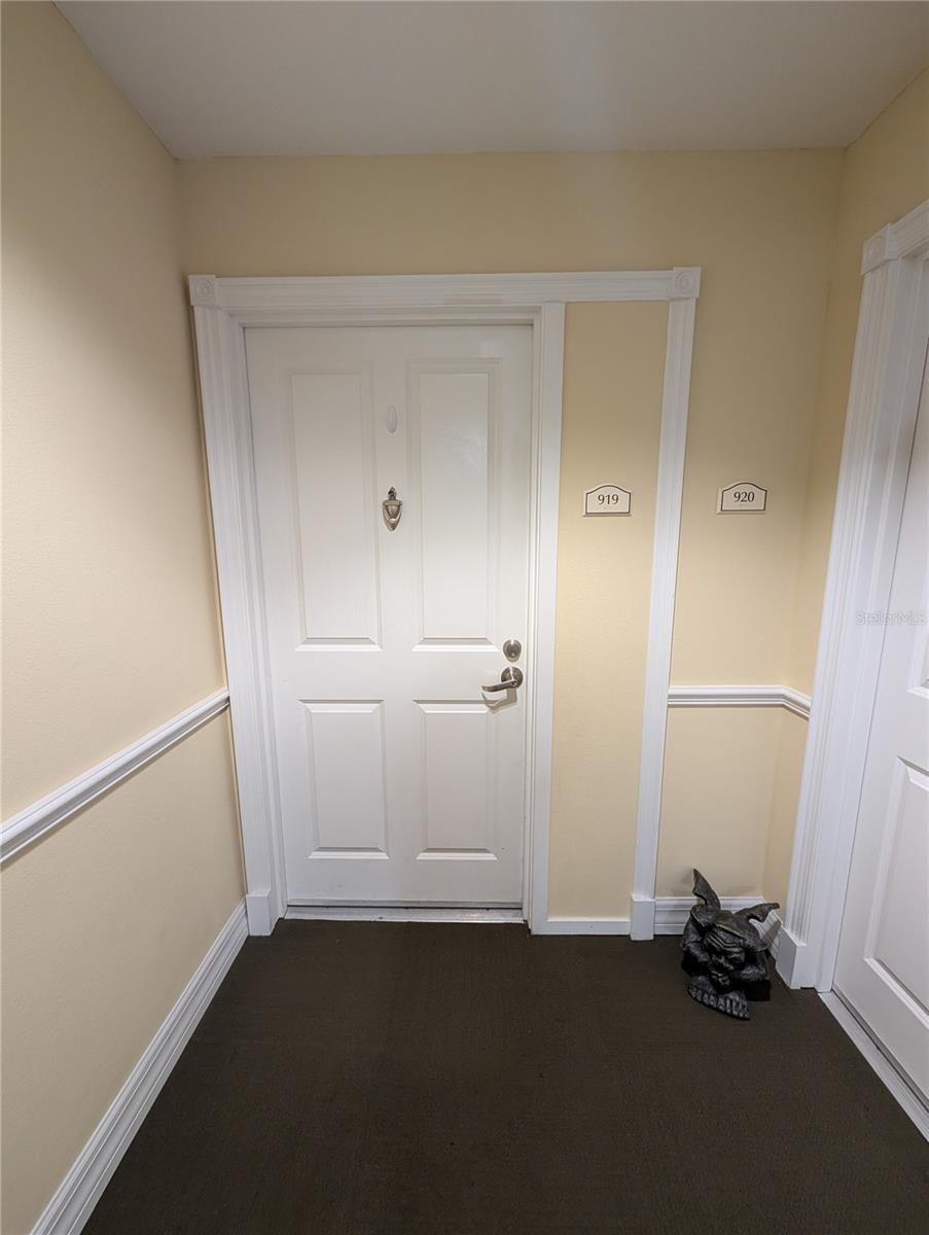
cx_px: 464
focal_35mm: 12
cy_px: 618
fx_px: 428
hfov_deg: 94.6
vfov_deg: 110.5
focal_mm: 2.02
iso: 191
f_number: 1.7
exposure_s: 1/24
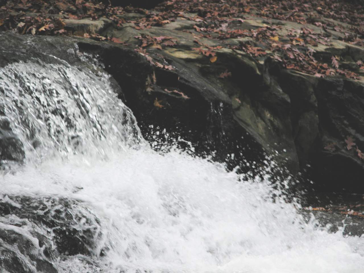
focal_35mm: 223
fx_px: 2345
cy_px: 136
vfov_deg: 6.7
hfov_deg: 8.9
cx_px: 182
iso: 100
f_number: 4.1
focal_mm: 56.7
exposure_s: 1/222
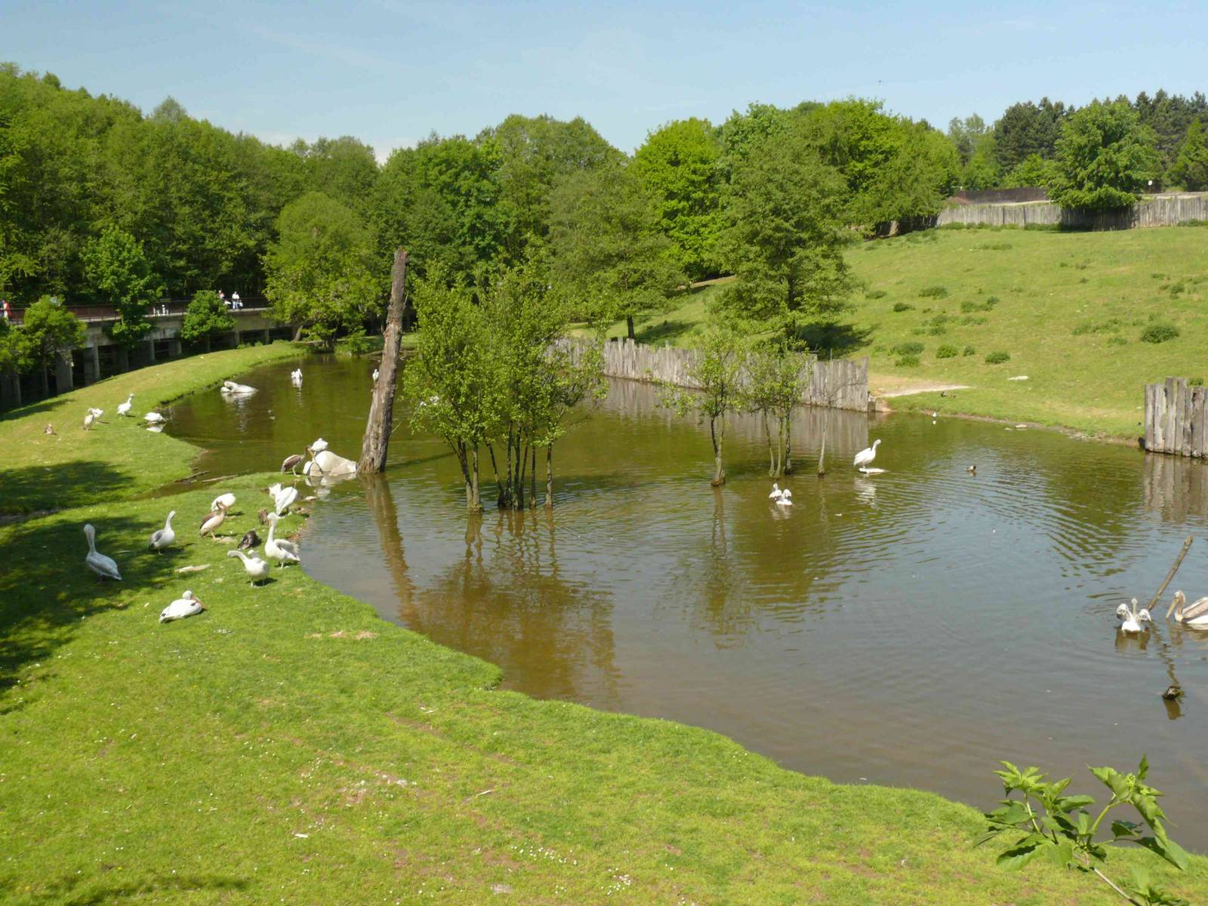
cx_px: 604
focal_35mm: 35
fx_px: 1221
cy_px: 453
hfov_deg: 52.6
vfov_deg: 40.7
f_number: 5
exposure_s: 1/250
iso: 200
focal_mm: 7.4
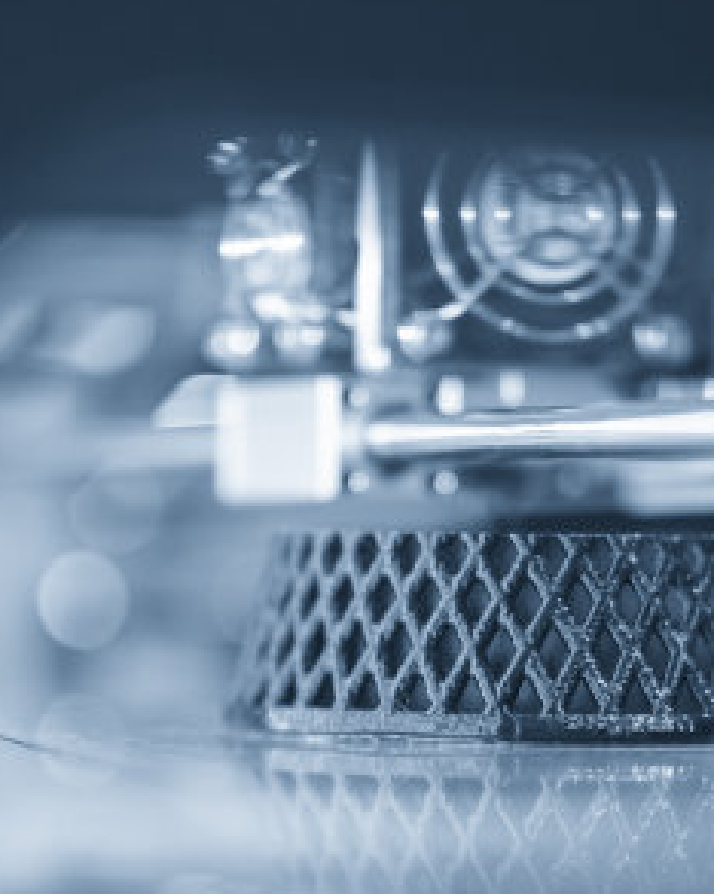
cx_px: 424
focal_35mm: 167
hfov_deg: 9.2
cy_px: 606
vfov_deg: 11.5
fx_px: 4416
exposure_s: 1/200
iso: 1000
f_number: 1.8
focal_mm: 85
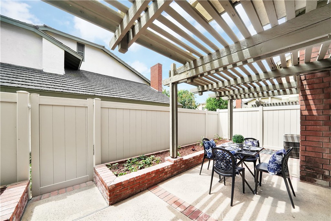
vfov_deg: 90.0
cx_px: 166
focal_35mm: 12
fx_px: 110
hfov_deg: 112.6
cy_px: 110
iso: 100
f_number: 11
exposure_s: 1/50
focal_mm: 12
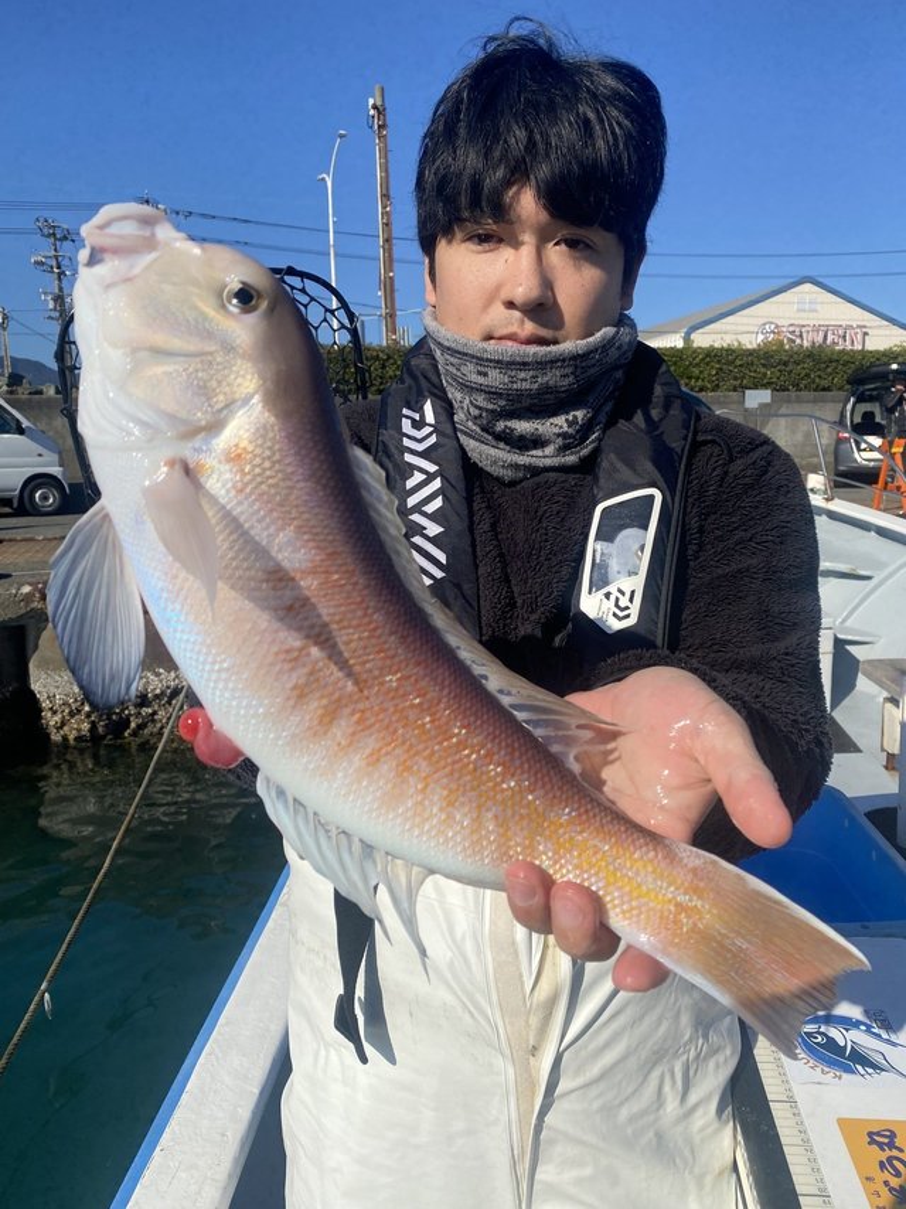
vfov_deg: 67.3
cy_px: 604
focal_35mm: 26
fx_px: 908
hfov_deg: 53.0
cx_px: 453
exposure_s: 1/4115
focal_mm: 4.25
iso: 32
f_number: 1.8
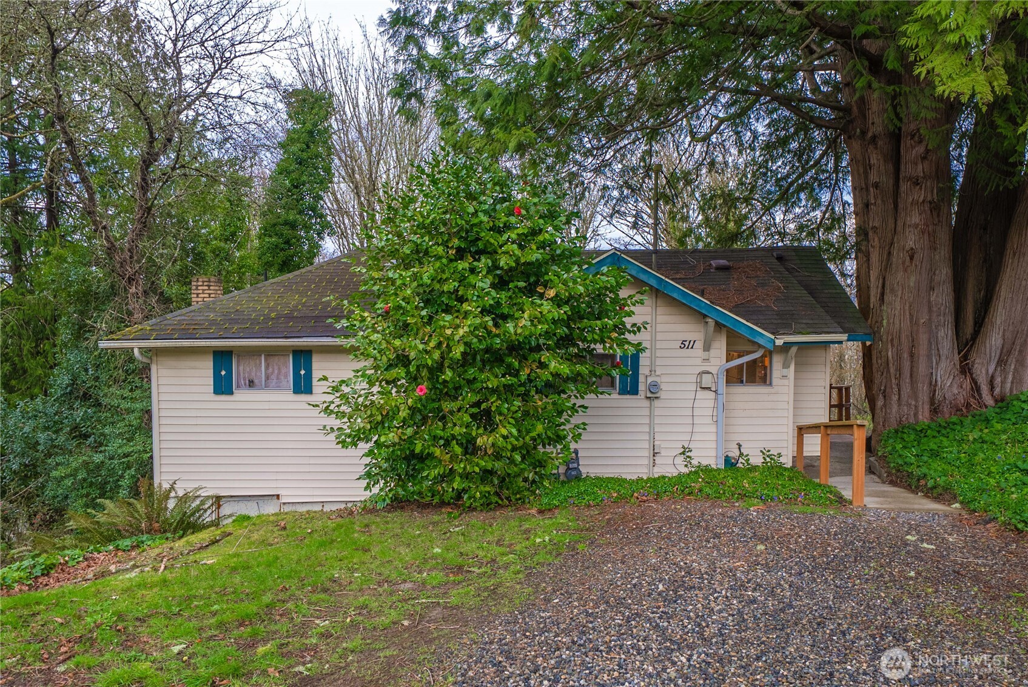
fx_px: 514
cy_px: 344
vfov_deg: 67.4
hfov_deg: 90.0
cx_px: 514
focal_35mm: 18
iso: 200
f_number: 7.1
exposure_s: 1/30
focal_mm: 18
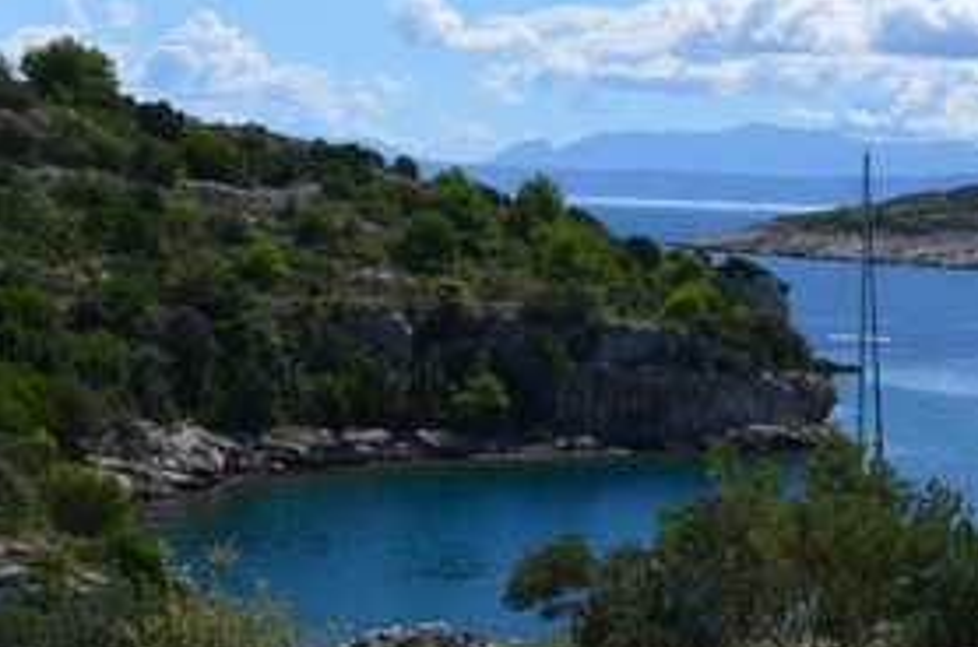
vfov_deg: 9.8
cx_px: 1003
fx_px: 3740
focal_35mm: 138
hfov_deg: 14.6
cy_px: 28
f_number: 8
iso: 110
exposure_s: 1/250
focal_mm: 32
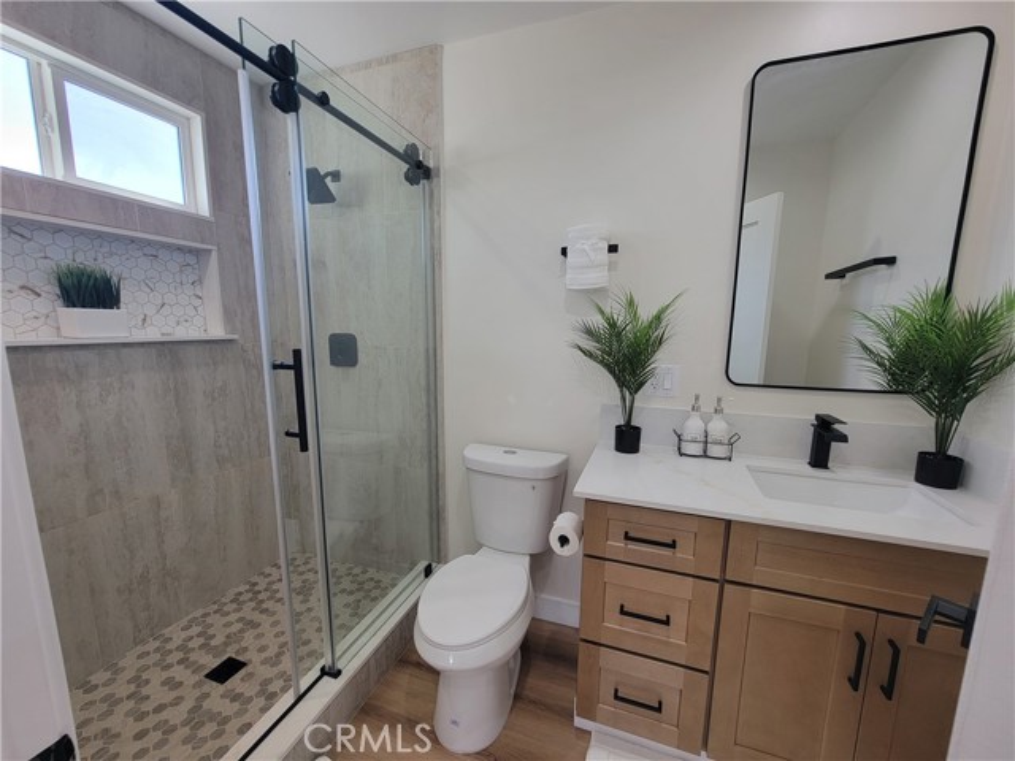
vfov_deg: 89.9
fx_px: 381
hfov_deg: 106.2
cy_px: 380
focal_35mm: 13
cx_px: 508
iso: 50
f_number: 2.2
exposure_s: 1/60
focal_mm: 2.2
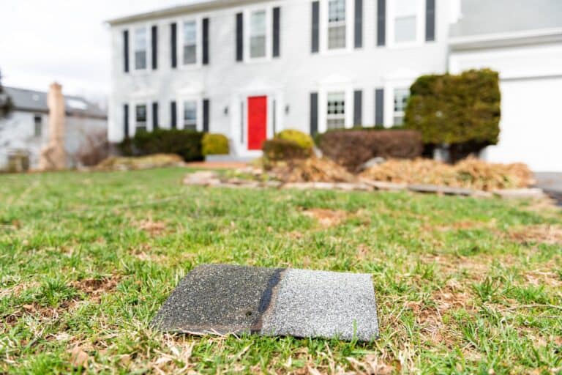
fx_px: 375
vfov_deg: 53.1
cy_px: 188
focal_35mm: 24
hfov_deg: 73.7
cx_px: 281
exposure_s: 1/1000
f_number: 2.8
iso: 160
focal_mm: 24
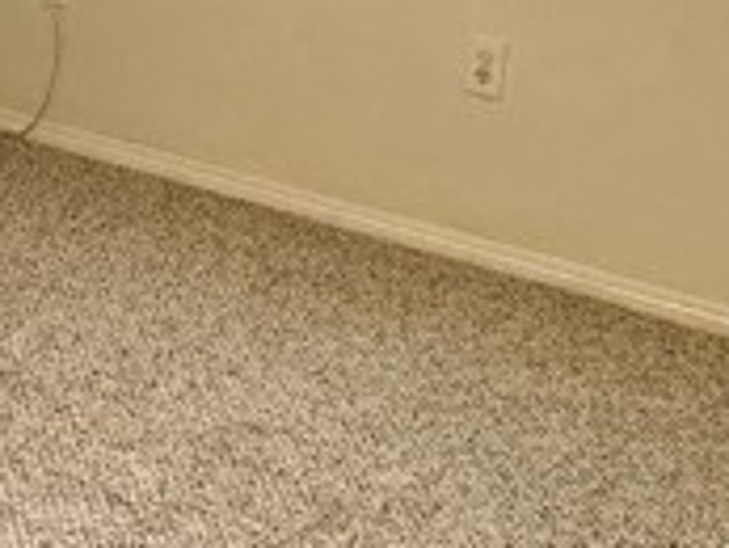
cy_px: 21
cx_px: -17
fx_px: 1749
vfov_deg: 17.4
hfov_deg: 22.5
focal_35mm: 83
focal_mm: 2.22
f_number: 2.2
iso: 320
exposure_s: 1/120
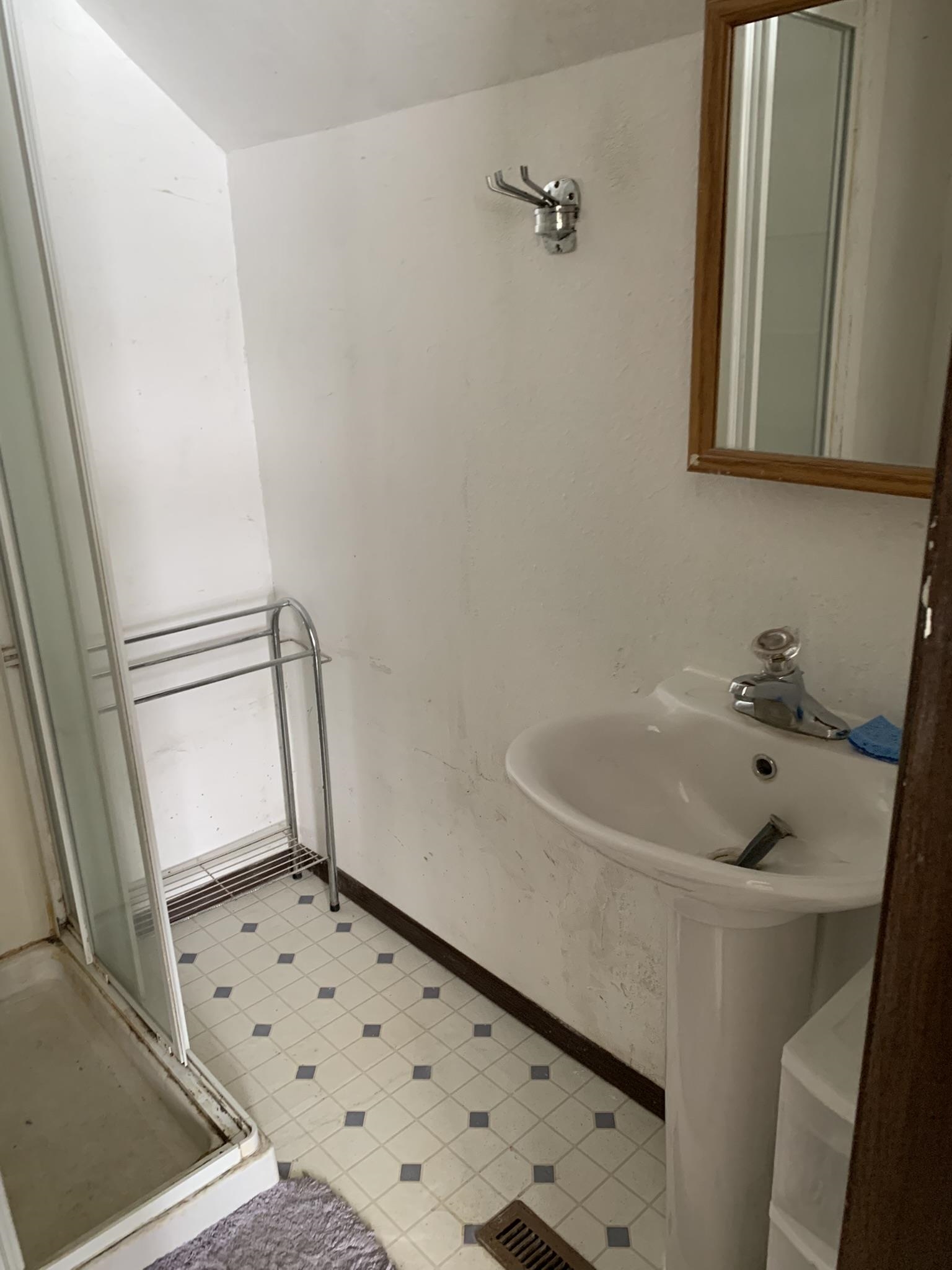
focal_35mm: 26
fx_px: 953
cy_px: 635
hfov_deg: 53.1
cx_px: 476
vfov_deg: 67.3
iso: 200
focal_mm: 4.25
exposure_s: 1/60
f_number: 1.8
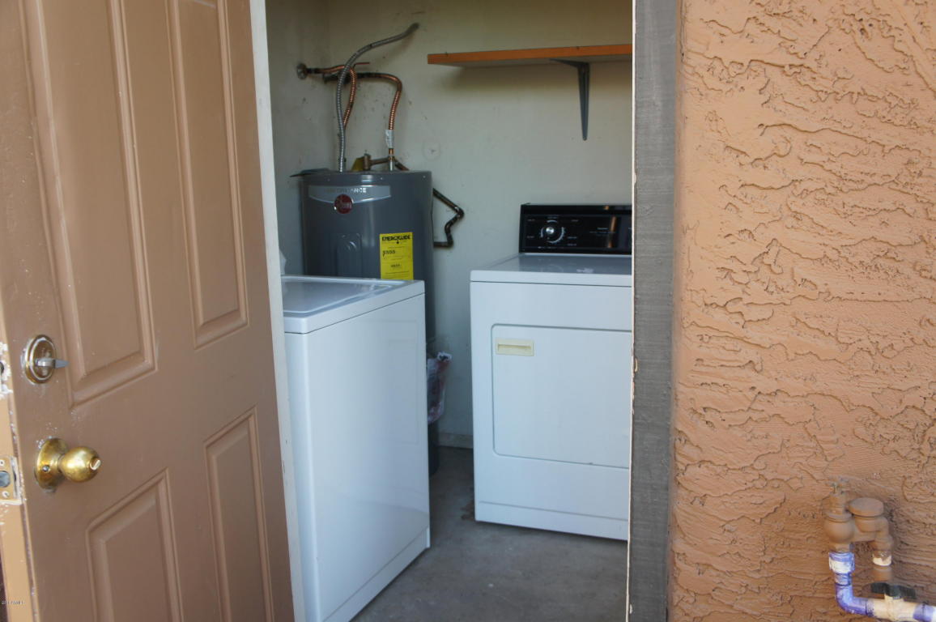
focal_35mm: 33
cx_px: 468
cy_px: 311
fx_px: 857
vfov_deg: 39.9
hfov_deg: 57.3
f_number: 4
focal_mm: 22
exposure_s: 1/160
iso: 400
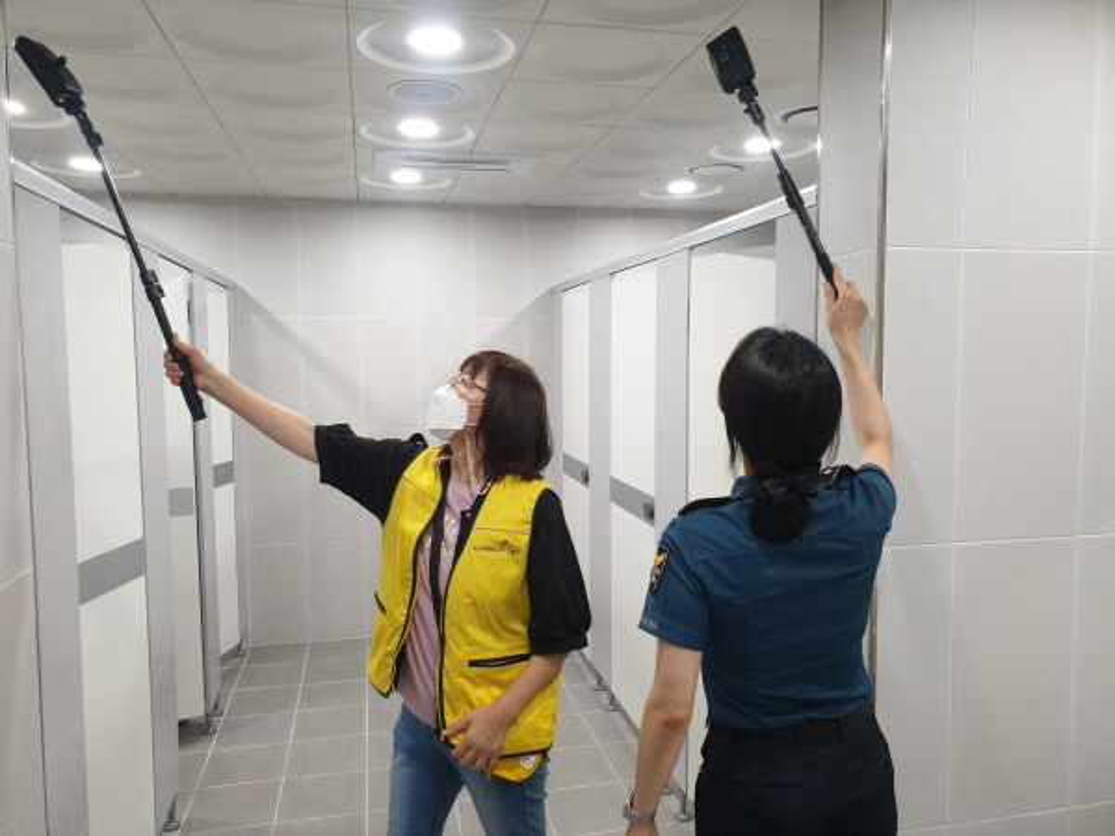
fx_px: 837
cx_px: 558
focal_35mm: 26
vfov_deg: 53.1
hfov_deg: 67.3
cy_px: 418
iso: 320
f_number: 2.4
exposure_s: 1/120
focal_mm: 4.3
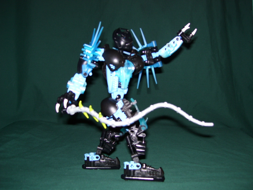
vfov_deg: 39.7
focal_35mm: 36
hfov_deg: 51.4
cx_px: 126
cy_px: 95
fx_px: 263
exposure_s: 1/60
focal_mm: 6
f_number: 2.7
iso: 80
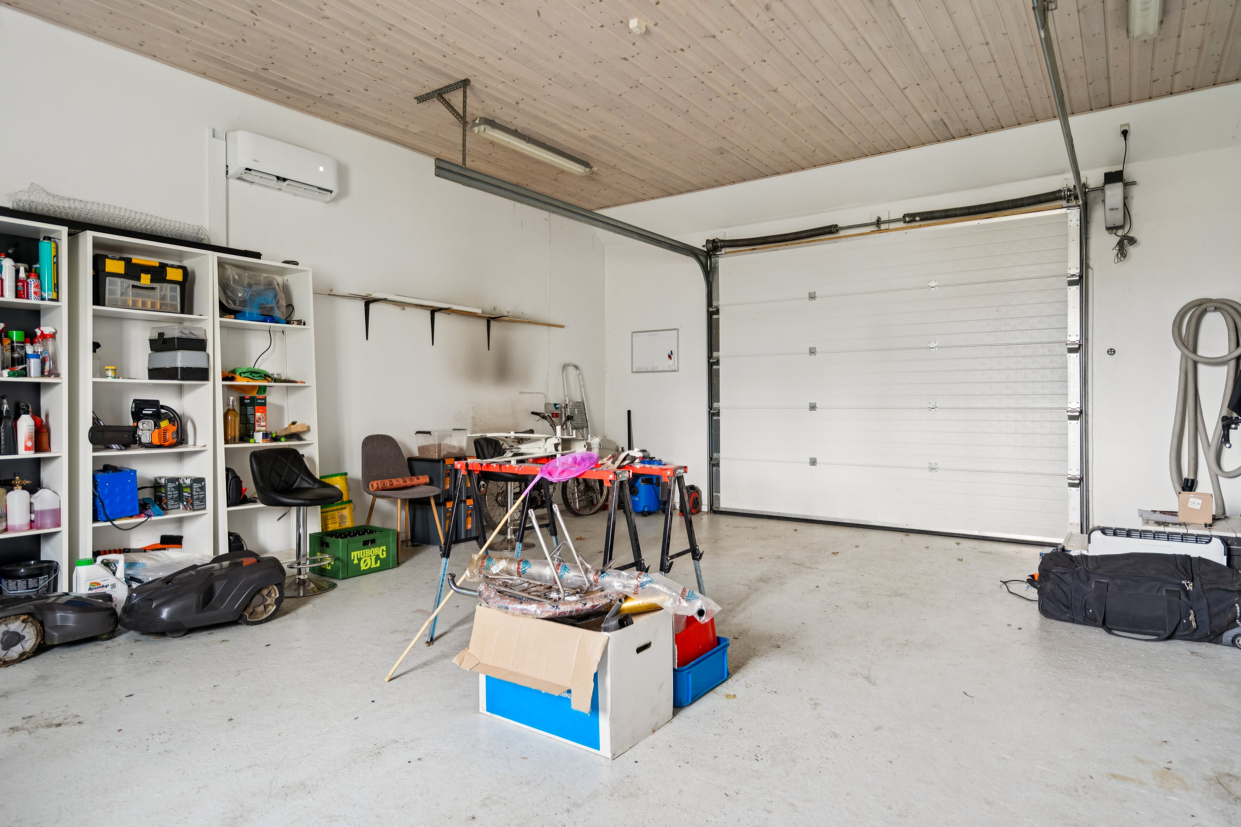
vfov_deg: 61.9
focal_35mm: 20
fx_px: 689
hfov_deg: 84.0
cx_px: 620
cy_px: 414
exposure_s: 1/5
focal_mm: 20
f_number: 4
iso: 400
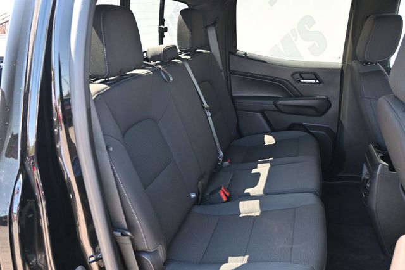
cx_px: 202
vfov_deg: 43.6
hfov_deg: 62.0
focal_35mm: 30
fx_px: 337
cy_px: 135
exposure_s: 1/125
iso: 640
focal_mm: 20
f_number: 3.8
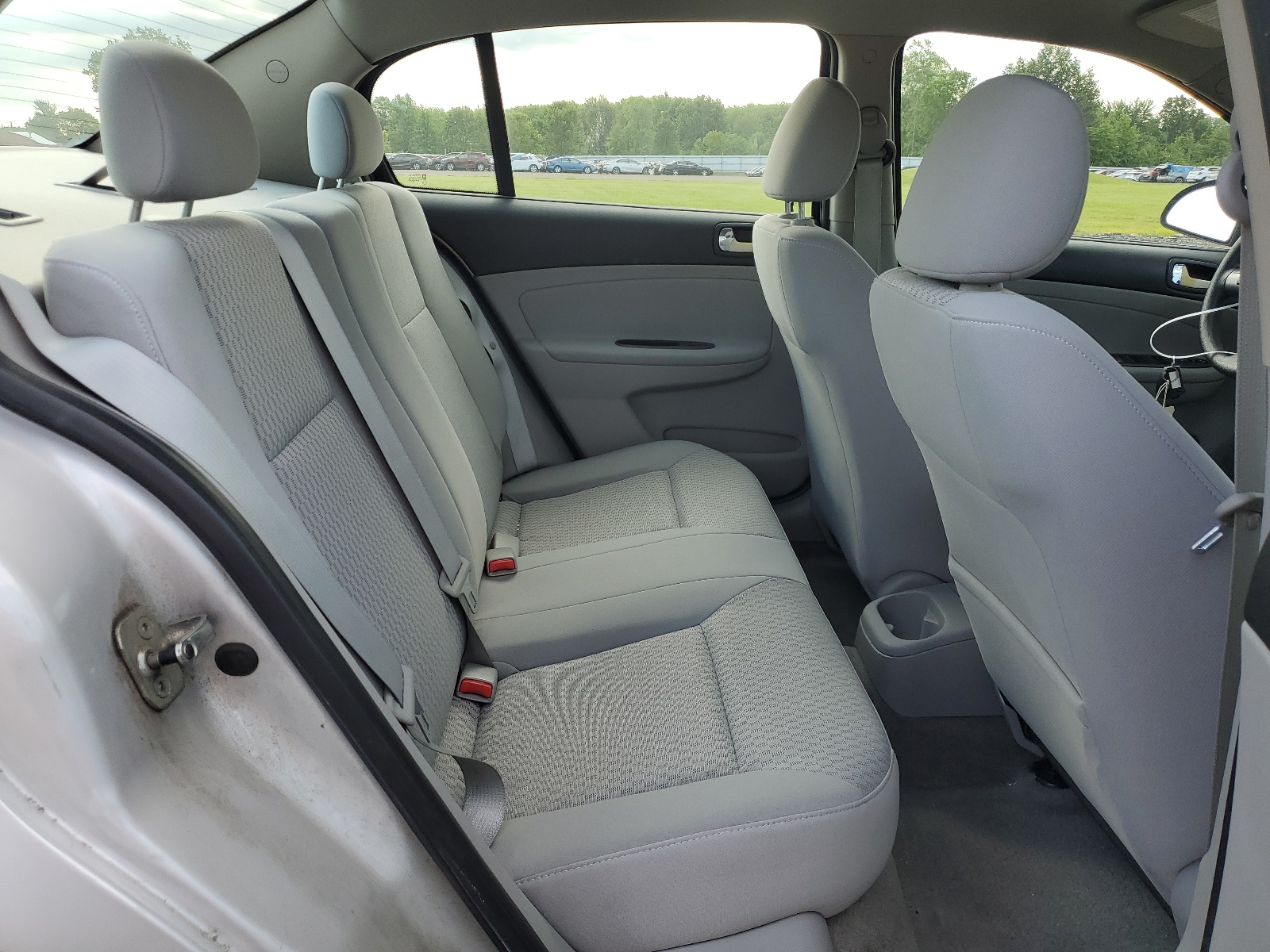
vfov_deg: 53.1
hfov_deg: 67.3
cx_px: 635
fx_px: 954
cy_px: 476
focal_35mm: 26
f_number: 1.5
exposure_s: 1/455
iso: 50
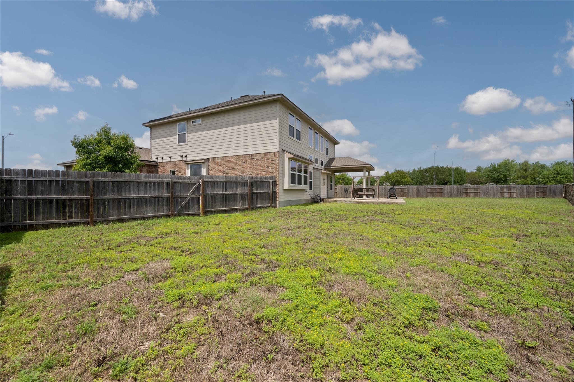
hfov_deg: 104.3
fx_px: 223
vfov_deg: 81.2
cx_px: 287
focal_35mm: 14
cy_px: 191
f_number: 8
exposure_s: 1/8000
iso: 800
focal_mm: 14
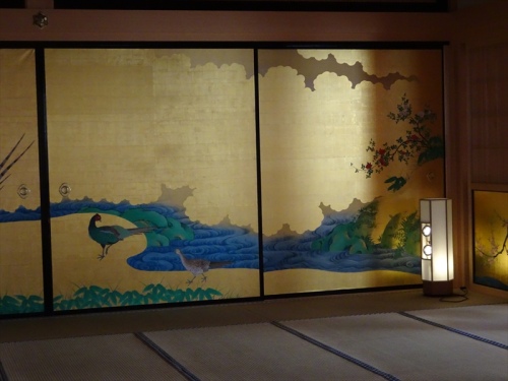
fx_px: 1071
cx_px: 254
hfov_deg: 26.7
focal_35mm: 73
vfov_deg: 20.2
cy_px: 190
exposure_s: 1/80
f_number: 5
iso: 800
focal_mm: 12.42
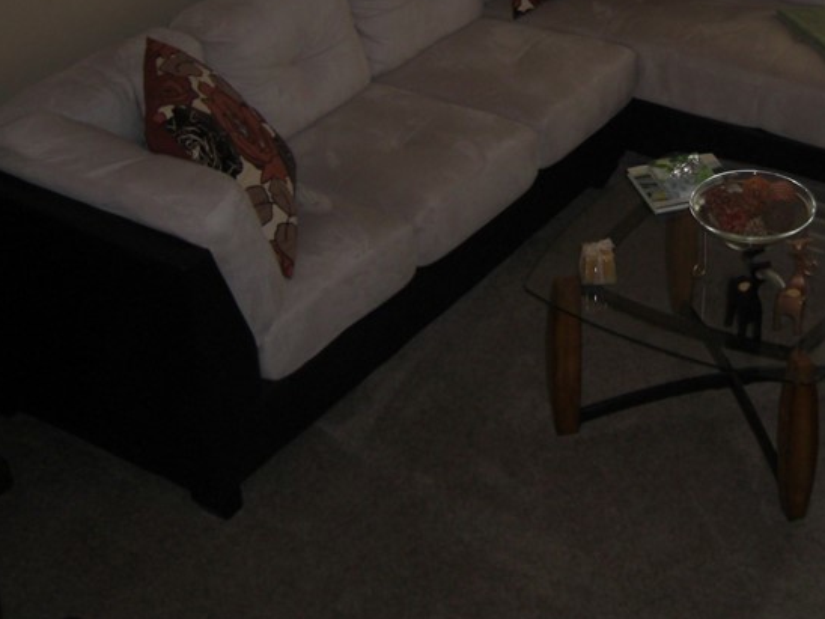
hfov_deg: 26.9
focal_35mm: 71
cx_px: 665
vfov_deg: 20.4
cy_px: 83
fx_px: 1692
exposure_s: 1/60
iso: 200
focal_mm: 7.9
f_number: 2.8
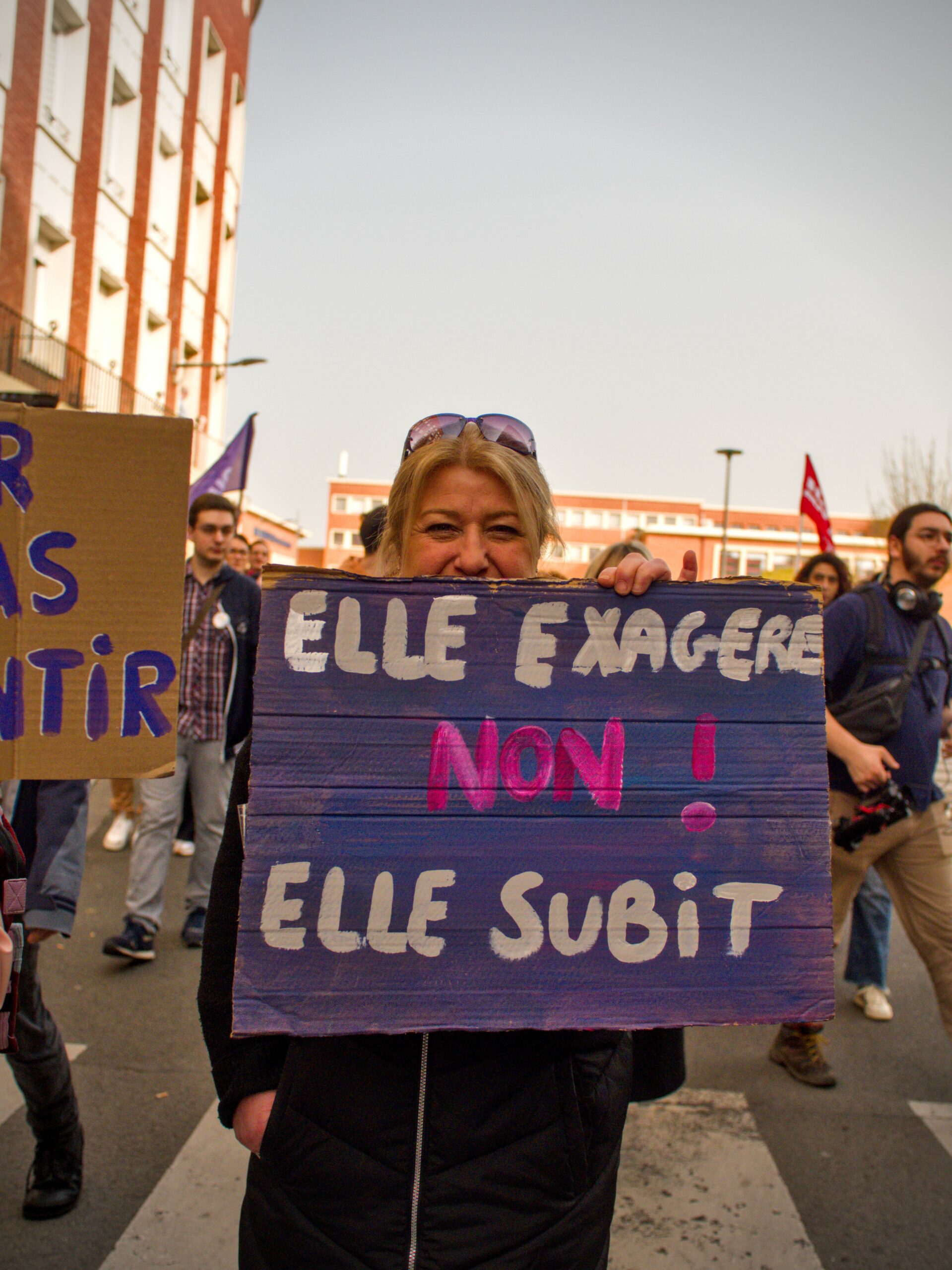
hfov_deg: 40.7
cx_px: 476
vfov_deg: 52.6
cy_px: 635
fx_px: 1284
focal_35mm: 35
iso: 1600
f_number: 2.5
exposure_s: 1/250
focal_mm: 17
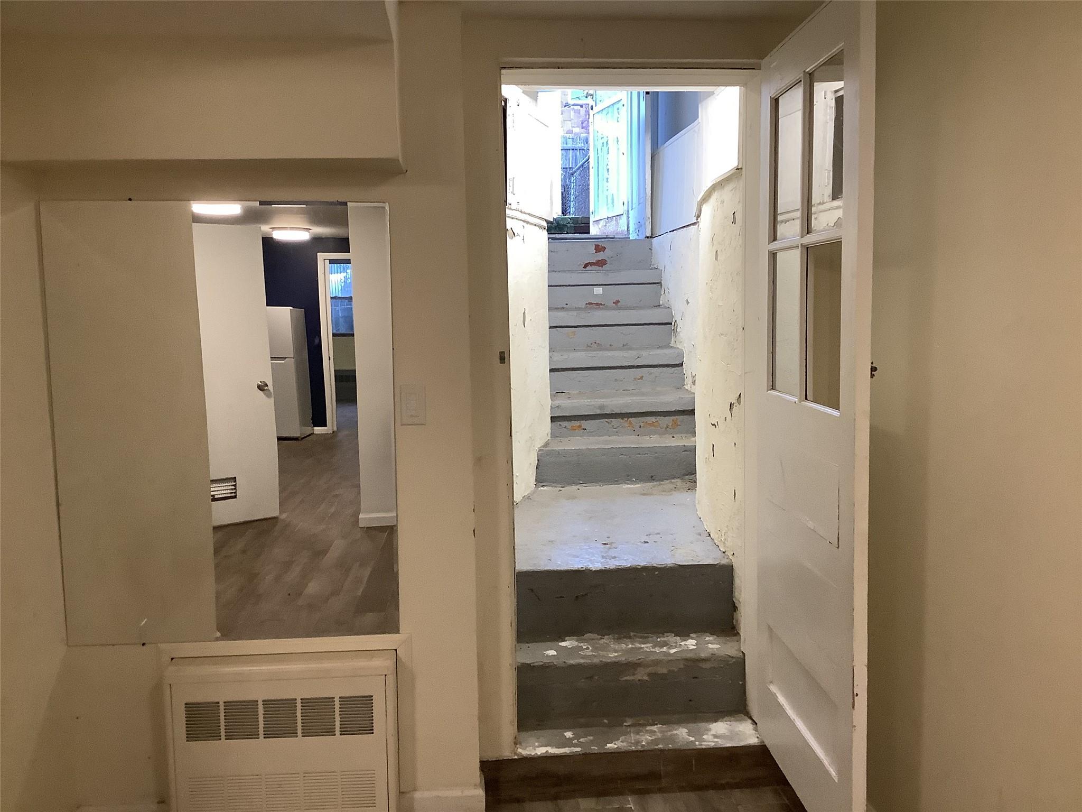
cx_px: 541
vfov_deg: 45.4
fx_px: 969
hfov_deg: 58.4
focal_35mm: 31
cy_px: 406
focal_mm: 3.3
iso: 250
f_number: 2.4
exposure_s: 1/60
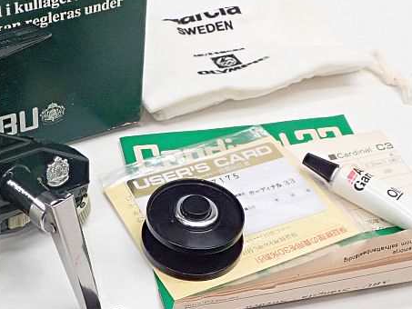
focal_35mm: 53
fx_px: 631
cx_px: 110
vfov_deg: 27.5
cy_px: 133
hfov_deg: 35.5
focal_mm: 5.5
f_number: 3.2
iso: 800
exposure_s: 1/50
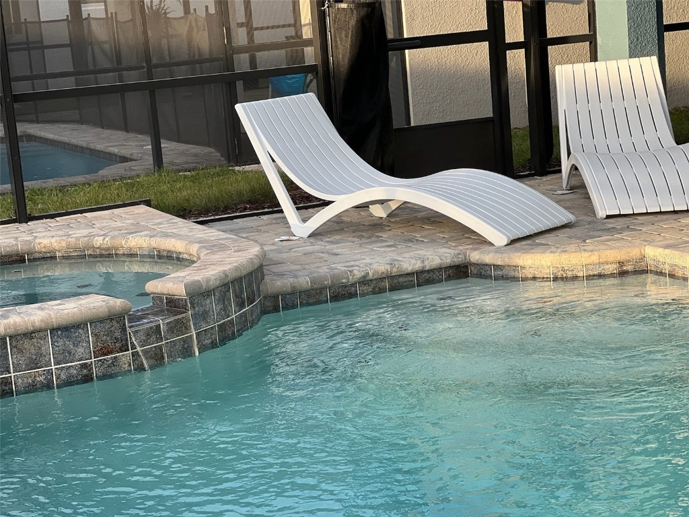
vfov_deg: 19.1
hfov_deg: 25.3
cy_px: 258
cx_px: 344
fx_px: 1533
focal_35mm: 77
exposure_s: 1/121
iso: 40
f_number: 2.8
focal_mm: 9
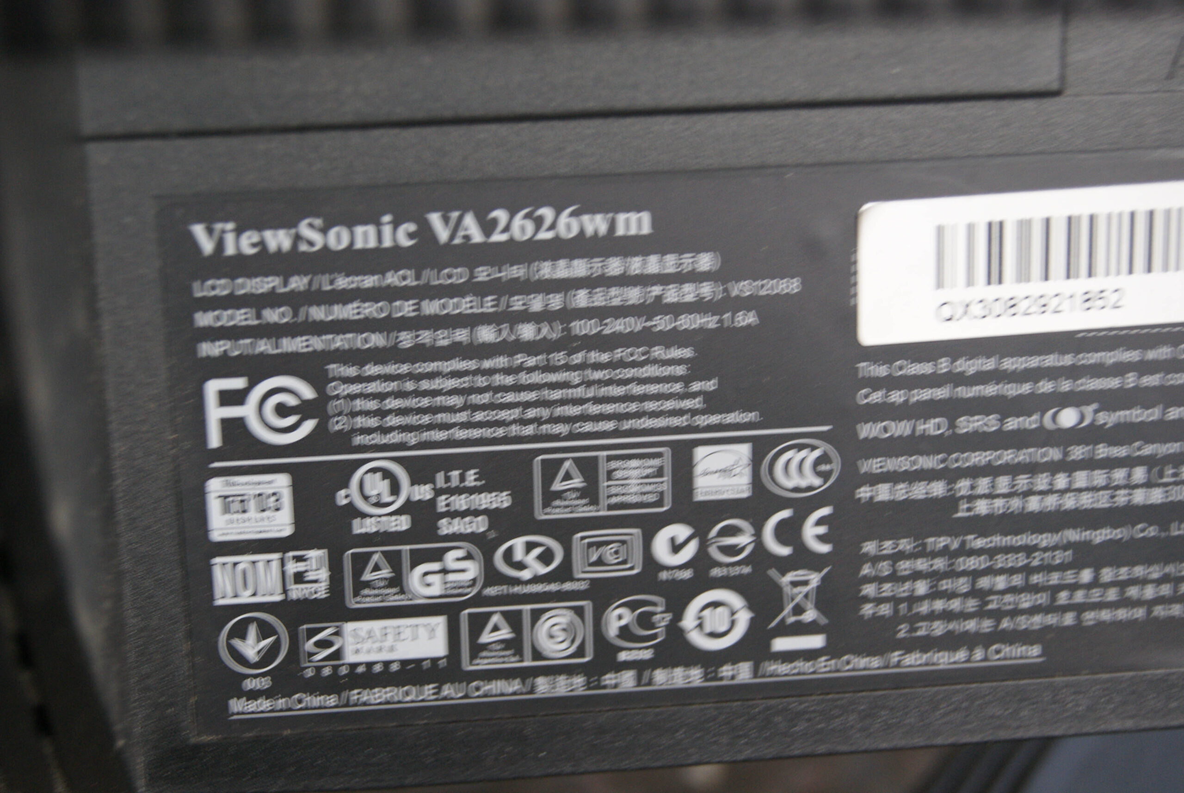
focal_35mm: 75
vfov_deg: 18.2
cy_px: 396
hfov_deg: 27.0
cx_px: 592
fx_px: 2470
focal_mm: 50
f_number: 5.6
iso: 400
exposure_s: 1/8
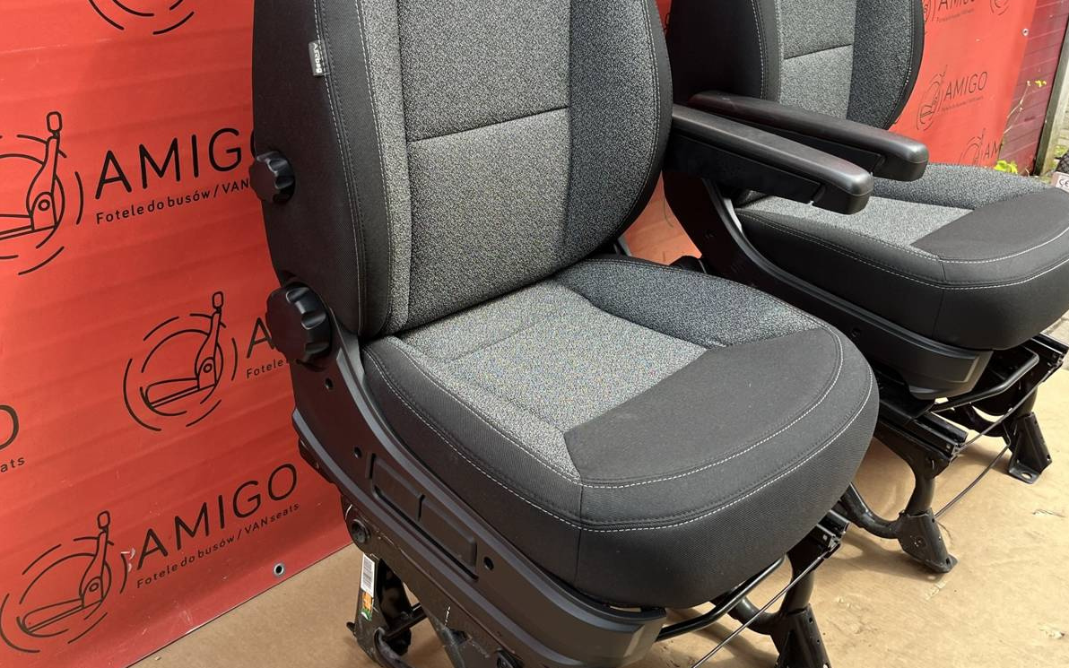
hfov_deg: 52.7
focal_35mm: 37
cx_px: 537
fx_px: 1078
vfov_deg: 34.2
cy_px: 230
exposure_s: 1/246
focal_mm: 5.1
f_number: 1.6
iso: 40
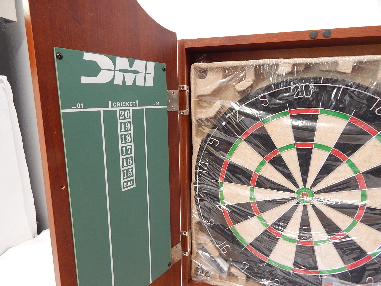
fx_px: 242
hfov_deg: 76.4
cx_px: 190
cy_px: 143
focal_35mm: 22
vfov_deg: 61.1
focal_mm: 4
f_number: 3
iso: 400
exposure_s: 1/25
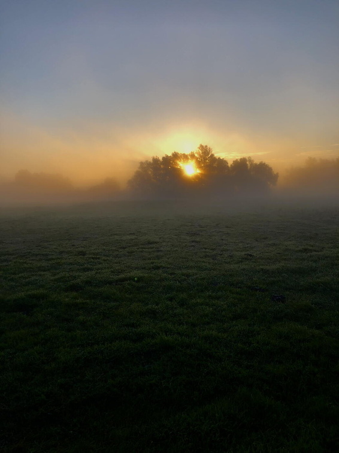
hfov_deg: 49.7
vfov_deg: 63.5
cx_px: 170
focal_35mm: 28
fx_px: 366
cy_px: 226
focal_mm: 3.99
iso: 20
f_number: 1.8
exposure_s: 1/979
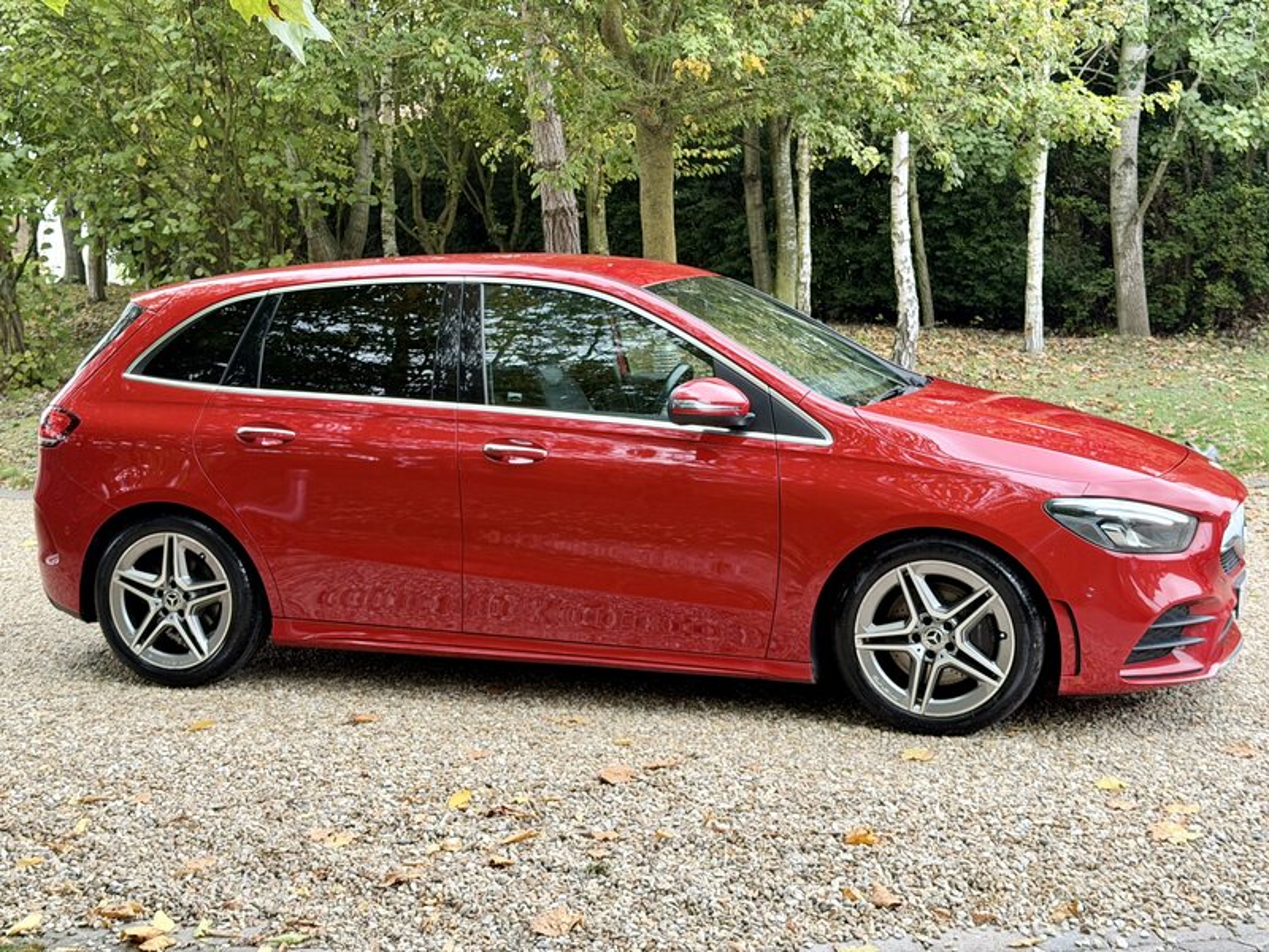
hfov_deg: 39.7
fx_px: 1760
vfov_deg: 30.3
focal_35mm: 48
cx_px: 634
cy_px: 476
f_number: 1.78
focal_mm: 6.76
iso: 80
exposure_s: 1/121
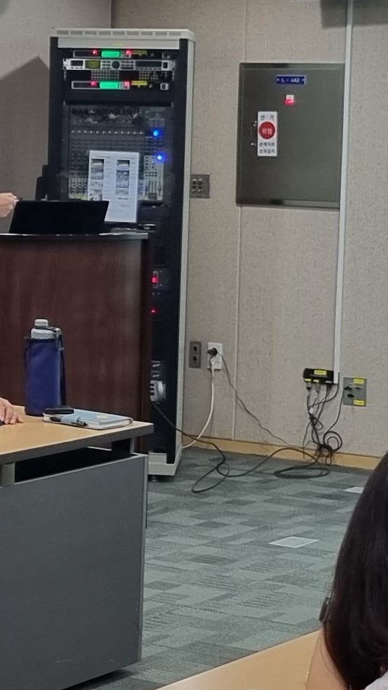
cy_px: 314
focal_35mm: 122
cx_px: -4
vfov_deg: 17.6
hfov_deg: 9.9
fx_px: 2230
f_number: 1.8
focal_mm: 5.4
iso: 80
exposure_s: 1/30
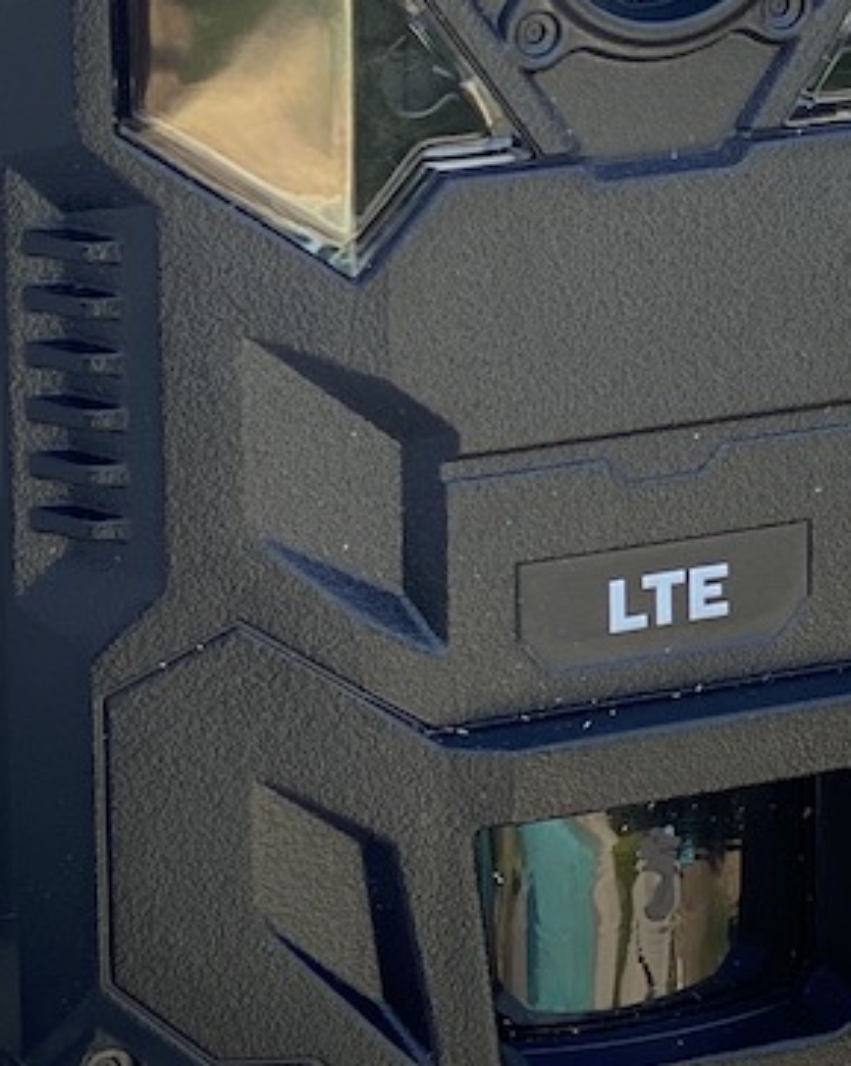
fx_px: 5895
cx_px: 562
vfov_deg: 10.2
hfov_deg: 8.3
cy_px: -105
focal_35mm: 187
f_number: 2
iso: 20
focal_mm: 6
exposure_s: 1/228
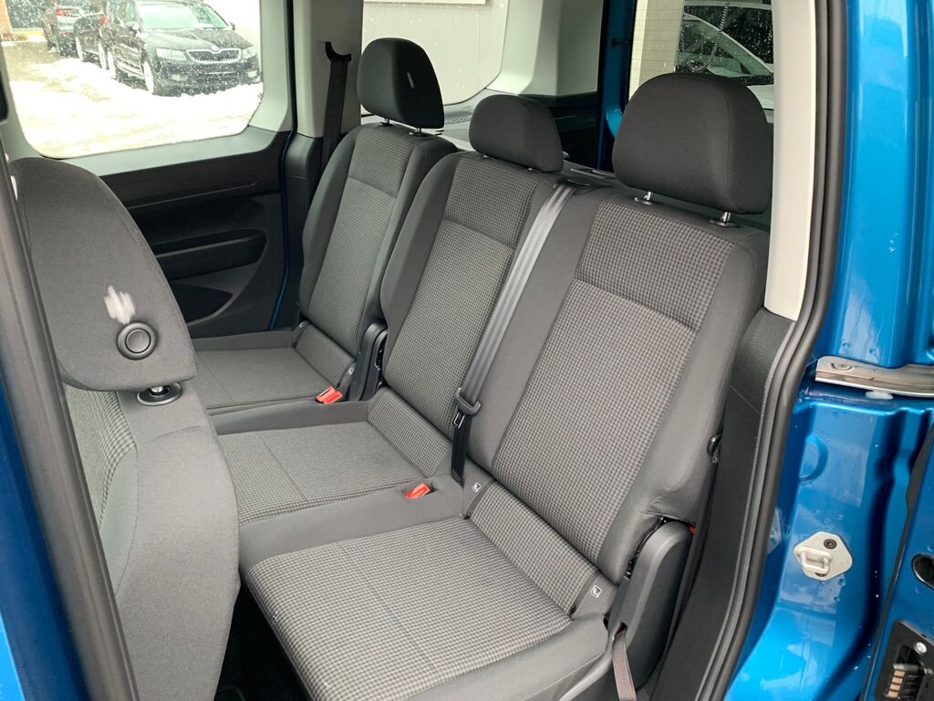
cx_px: 467
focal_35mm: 26
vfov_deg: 53.1
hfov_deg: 67.3
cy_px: 350
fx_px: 702
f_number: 1.8
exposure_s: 1/60
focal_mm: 4.25
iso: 125
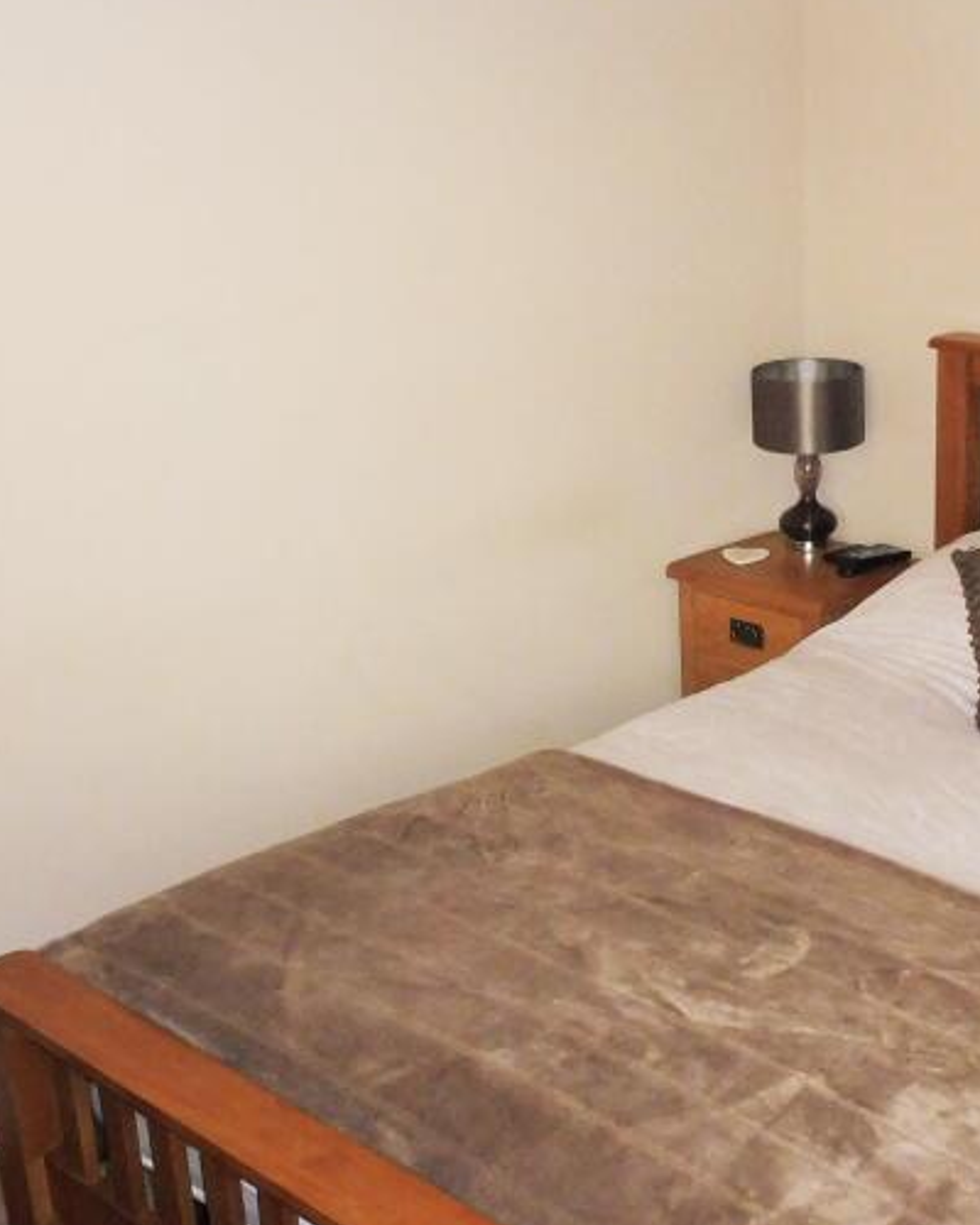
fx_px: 1740
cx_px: 808
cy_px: 598
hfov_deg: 30.5
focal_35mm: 48
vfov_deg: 38.8
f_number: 3.3
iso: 400
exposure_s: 1/60
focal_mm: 4.3
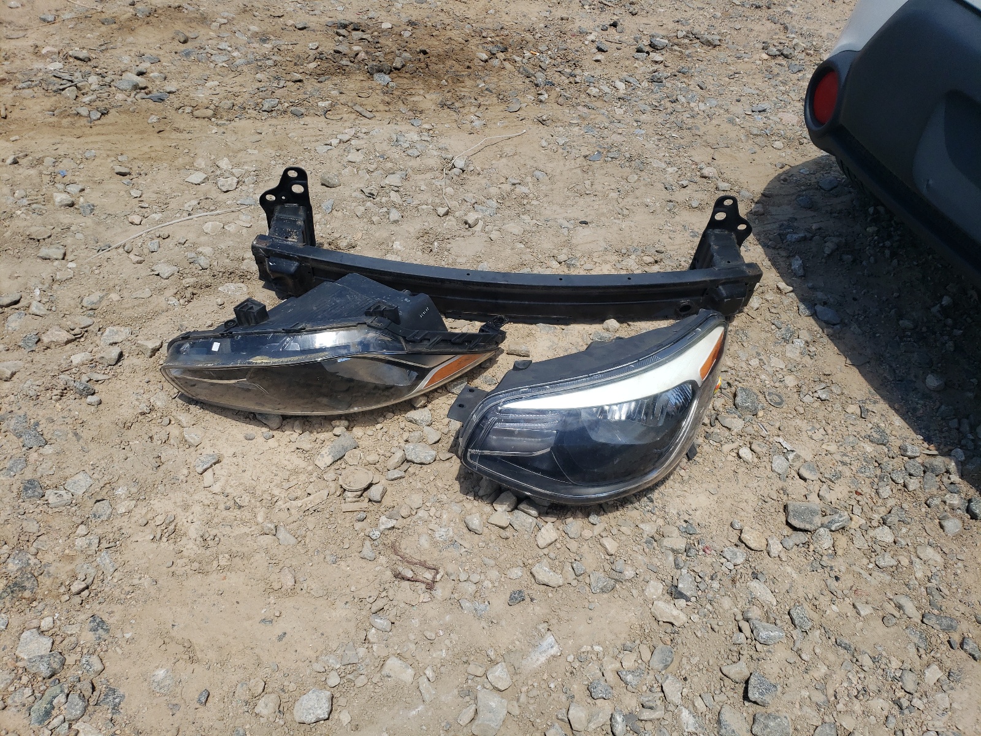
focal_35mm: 26
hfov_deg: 67.3
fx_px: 737
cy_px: 368
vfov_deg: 53.1
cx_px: 490
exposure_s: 1/2500
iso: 50
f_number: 1.5
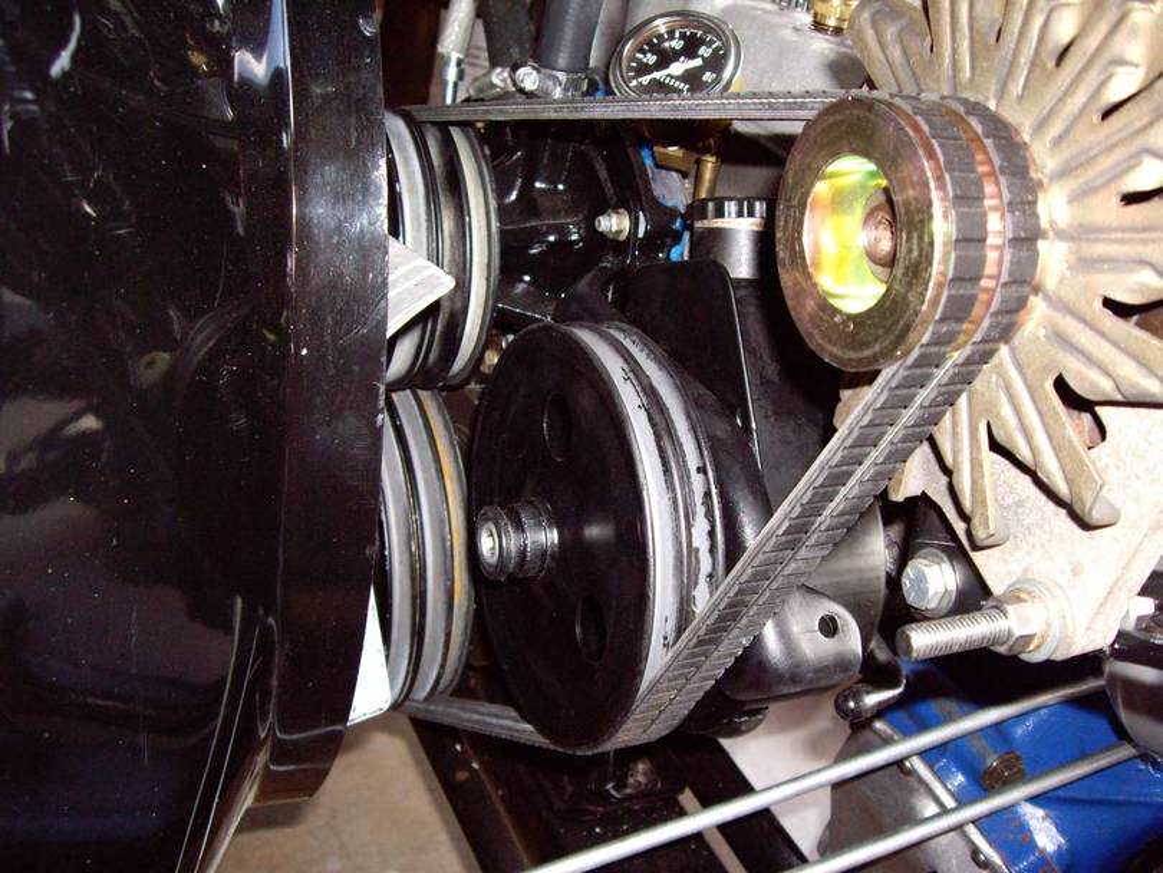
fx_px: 1277
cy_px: 436
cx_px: 582
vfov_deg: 37.7
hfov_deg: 49.0
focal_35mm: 38
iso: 200
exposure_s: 1/40
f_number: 2.7
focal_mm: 6.2
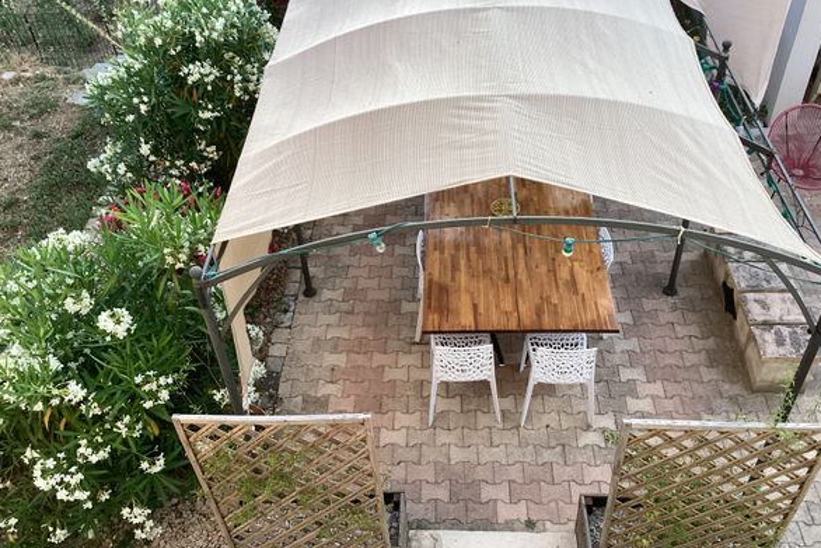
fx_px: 753
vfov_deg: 39.9
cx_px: 418
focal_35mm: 33
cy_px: 247
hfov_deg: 57.2
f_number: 2.4
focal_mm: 3.3
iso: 50
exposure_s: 1/120
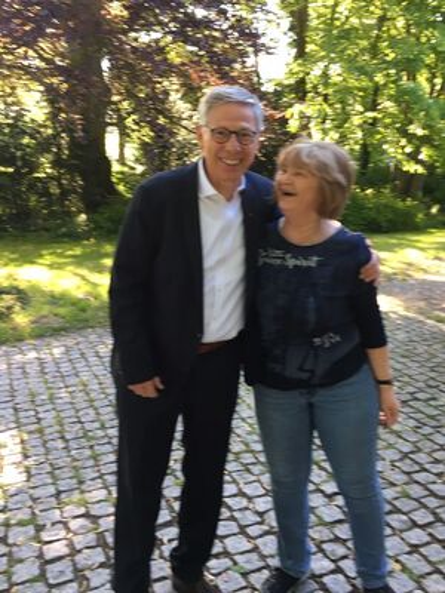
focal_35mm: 29
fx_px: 497
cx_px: 222
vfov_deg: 61.7
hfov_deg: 48.2
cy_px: 296
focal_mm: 4.15
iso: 32
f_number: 2.2
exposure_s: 1/33
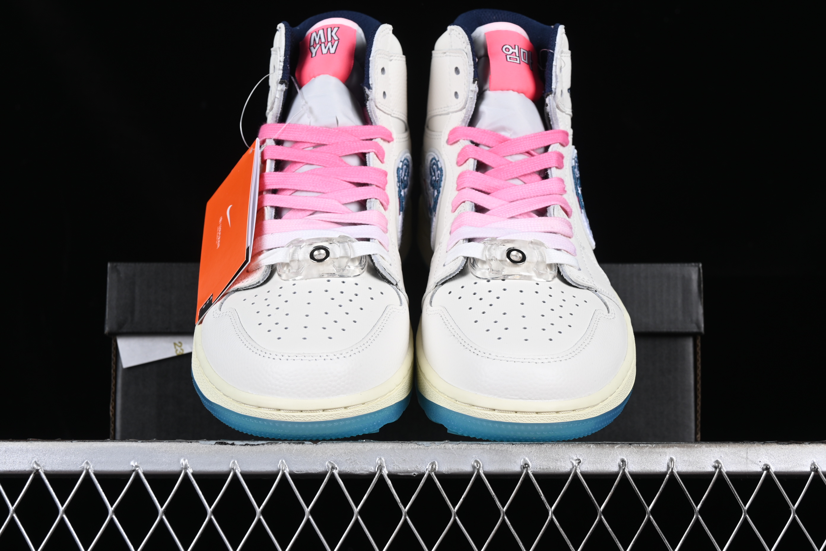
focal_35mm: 75
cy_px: 276
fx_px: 1721
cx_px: 413
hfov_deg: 27.0
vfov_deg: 18.2
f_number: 8
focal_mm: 50
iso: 160
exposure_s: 1/80
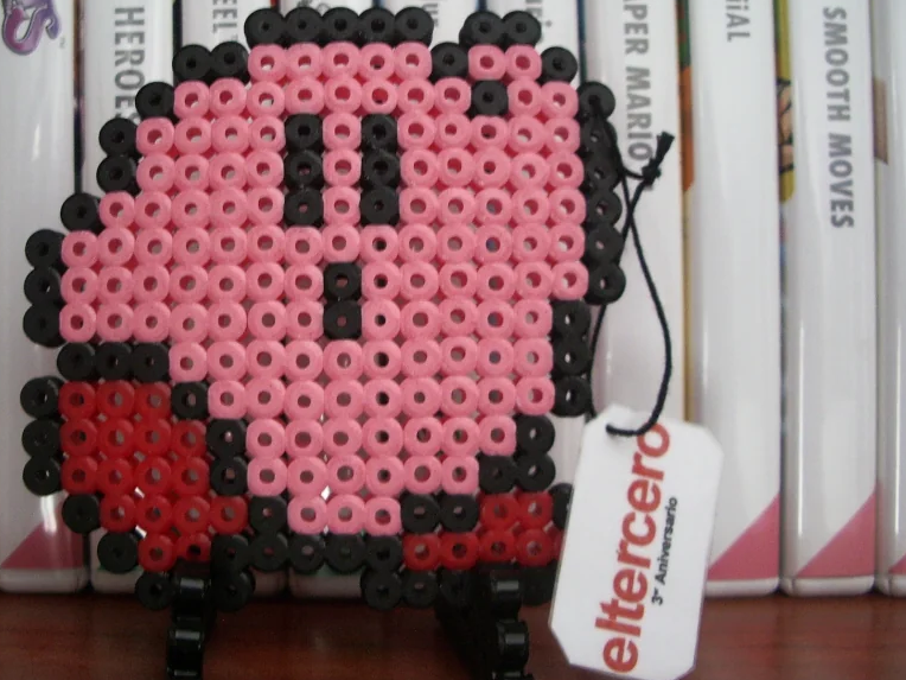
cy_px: 304
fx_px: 1152
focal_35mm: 44
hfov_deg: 42.7
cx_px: 352
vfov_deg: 32.8
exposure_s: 1/20
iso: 200
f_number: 2.6
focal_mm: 5.8
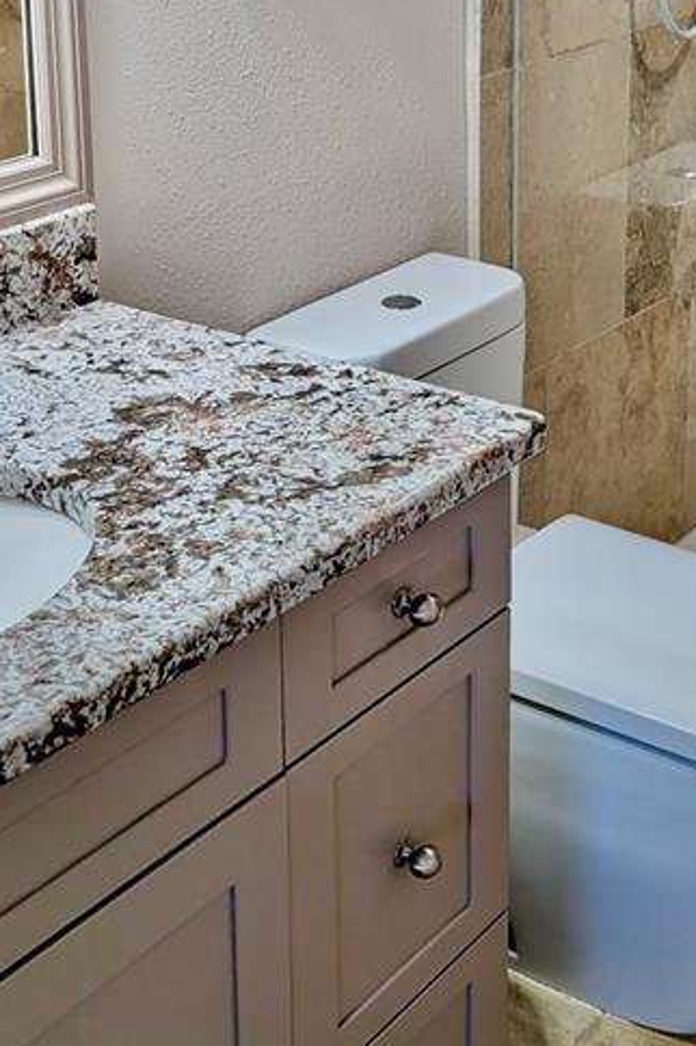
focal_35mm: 62
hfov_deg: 21.8
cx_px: 420
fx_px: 1800
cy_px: 132
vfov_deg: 31.1
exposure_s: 1/60
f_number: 1.68
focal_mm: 6.9
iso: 26
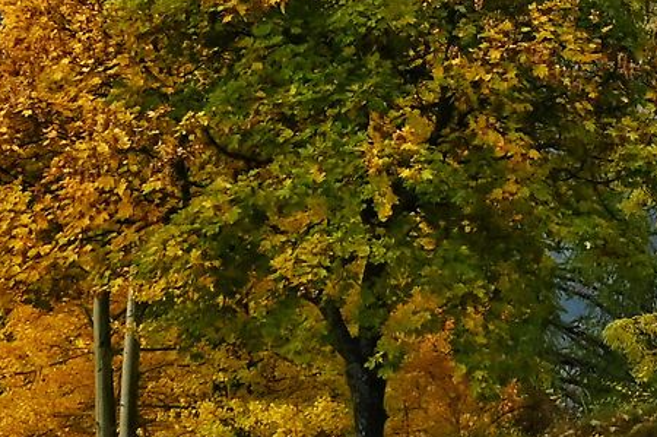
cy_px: -189
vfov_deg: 2.4
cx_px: 1402
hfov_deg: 3.6
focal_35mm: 560
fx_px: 10209
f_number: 5
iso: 1000
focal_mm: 105
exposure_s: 1/1250
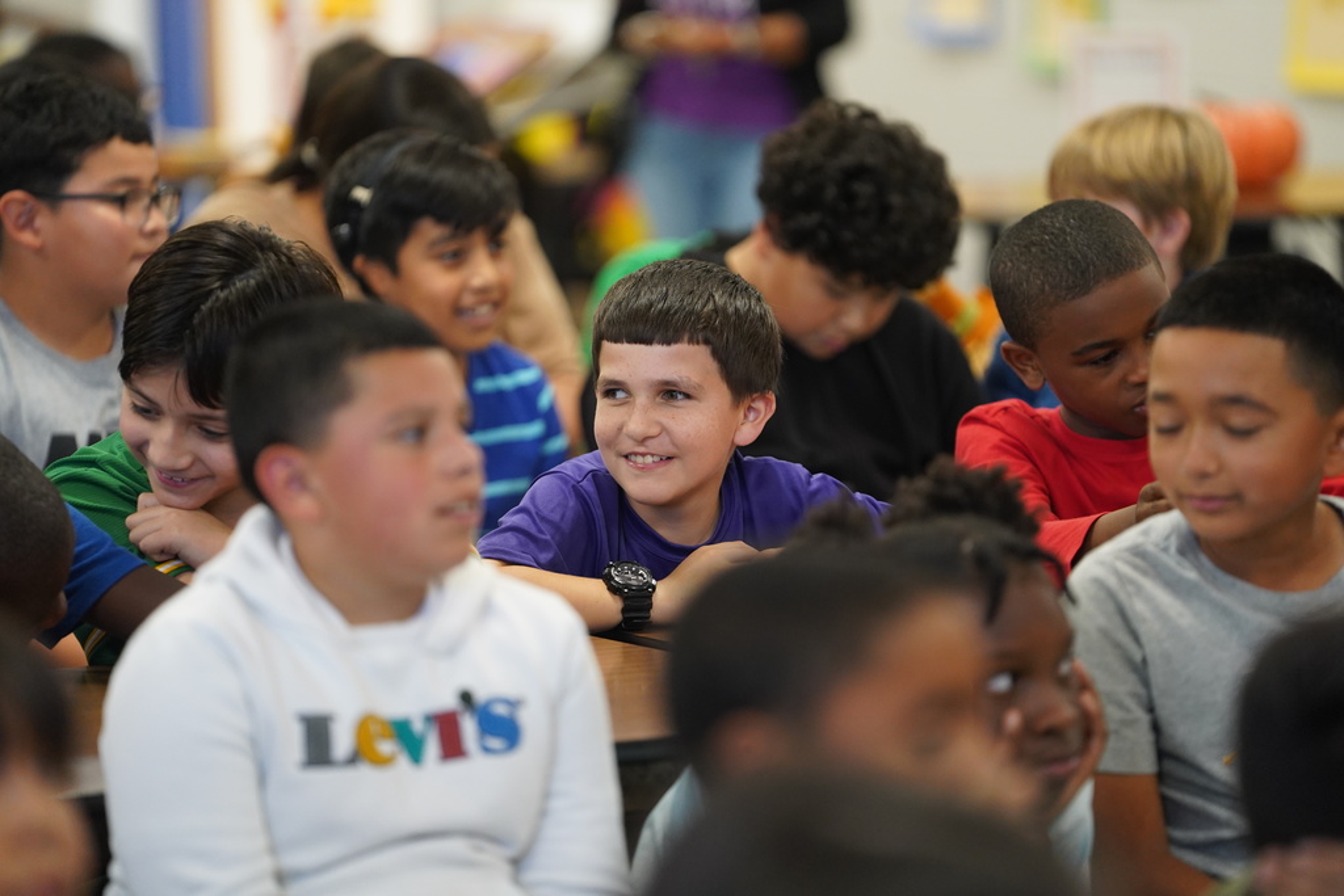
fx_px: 7393
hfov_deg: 10.4
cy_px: 448
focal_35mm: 198
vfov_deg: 6.9
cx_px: 672
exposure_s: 1/200
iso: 2500
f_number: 2.8
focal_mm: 198
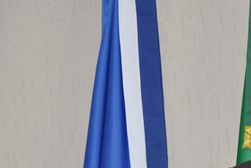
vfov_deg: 4.3
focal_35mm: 323
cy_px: 158
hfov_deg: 6.4
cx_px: 276
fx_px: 2252
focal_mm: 92
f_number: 5.6
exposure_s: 1/60
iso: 640
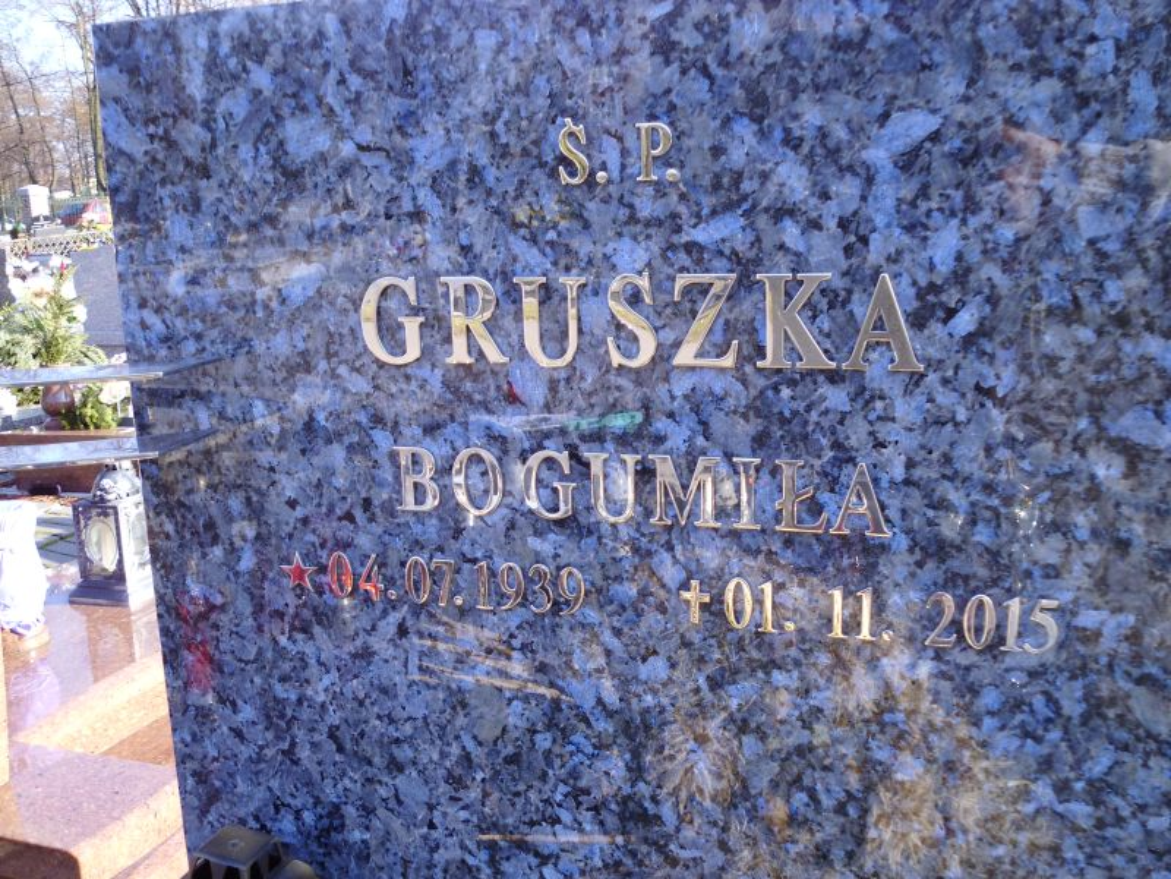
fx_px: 1150
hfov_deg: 54.0
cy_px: 440
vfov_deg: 41.8
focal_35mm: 34
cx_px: 586
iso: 100
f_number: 3.5
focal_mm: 6.1
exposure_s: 1/100
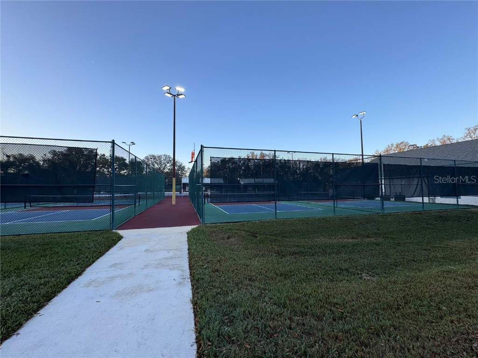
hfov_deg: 102.1
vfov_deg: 85.7
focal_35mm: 14
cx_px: 239
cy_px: 179
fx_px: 193
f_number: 2.2
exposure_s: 1/362
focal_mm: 2.22
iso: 40
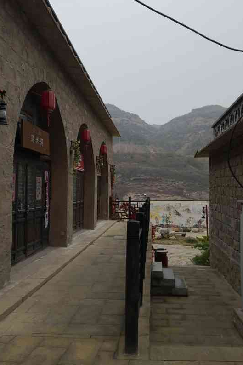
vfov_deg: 57.2
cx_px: 141
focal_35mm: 33
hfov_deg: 39.8
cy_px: 177
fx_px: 334
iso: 50
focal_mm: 3.95
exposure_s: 1/667
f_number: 1.6
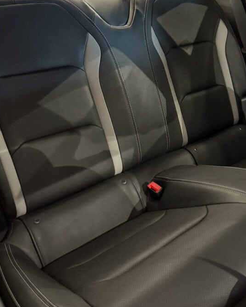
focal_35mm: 37
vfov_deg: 49.1
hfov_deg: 39.8
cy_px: 143
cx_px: 153
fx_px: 337
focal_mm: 6.76
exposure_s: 1/25
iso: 1000
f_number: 1.78
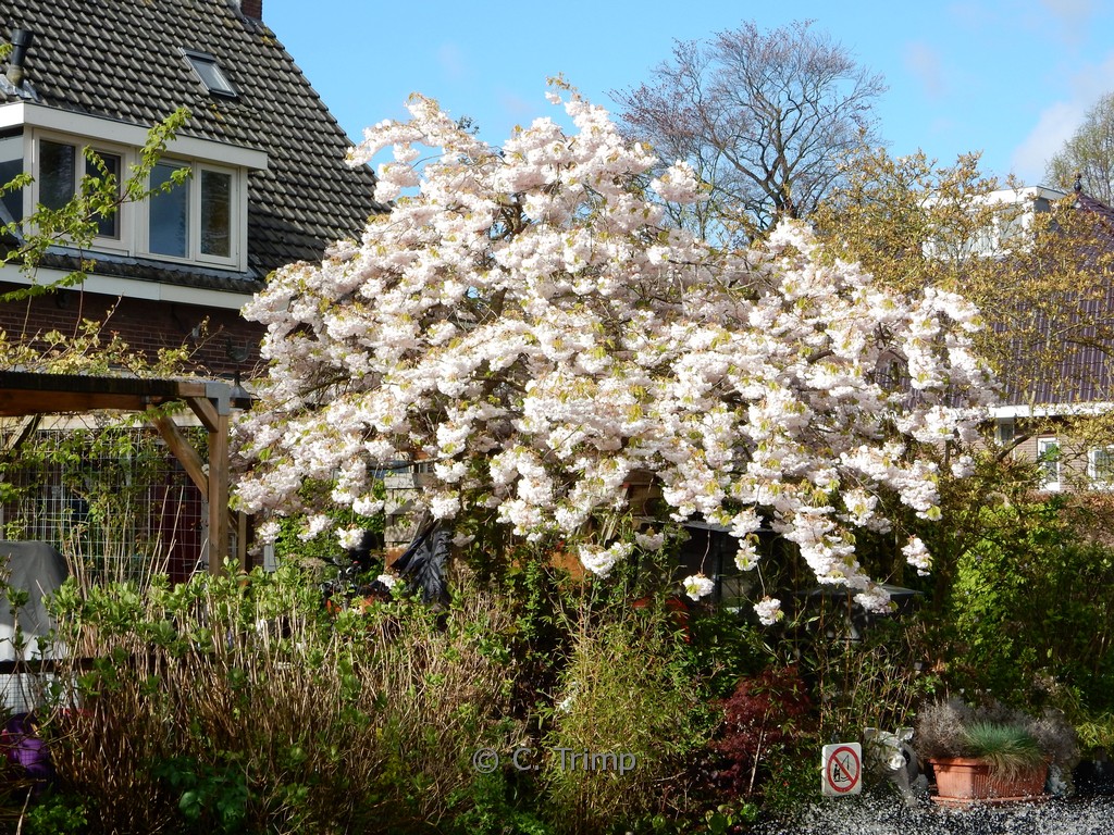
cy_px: 418
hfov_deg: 27.4
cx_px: 557
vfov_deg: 20.7
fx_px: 2285
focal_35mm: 71
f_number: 4.8
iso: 125
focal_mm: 12.6
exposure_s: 1/500
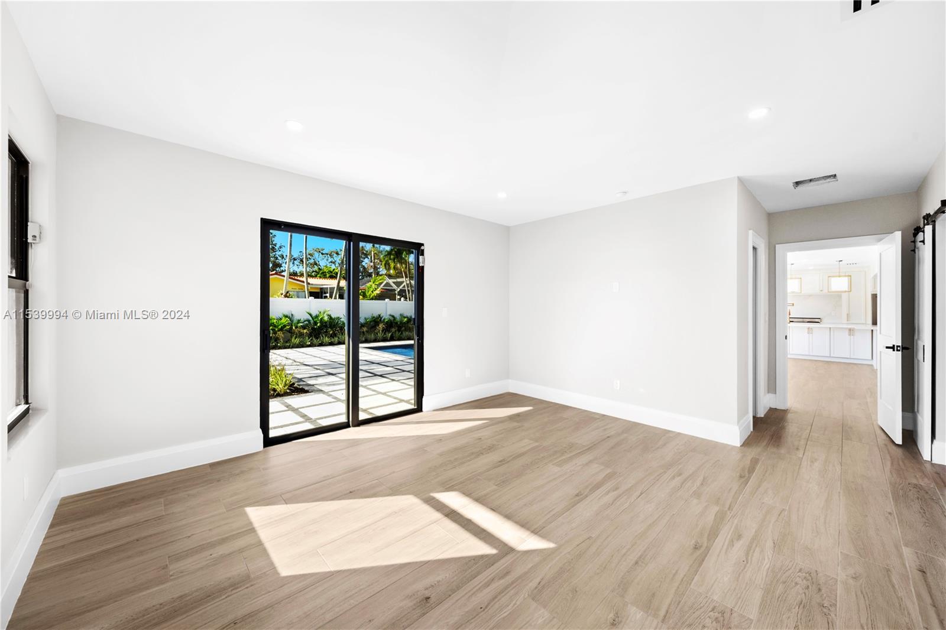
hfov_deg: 108.3
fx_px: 342
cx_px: 473
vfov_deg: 85.4
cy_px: 315
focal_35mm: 13
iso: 200
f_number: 9
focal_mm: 13
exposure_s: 1/30
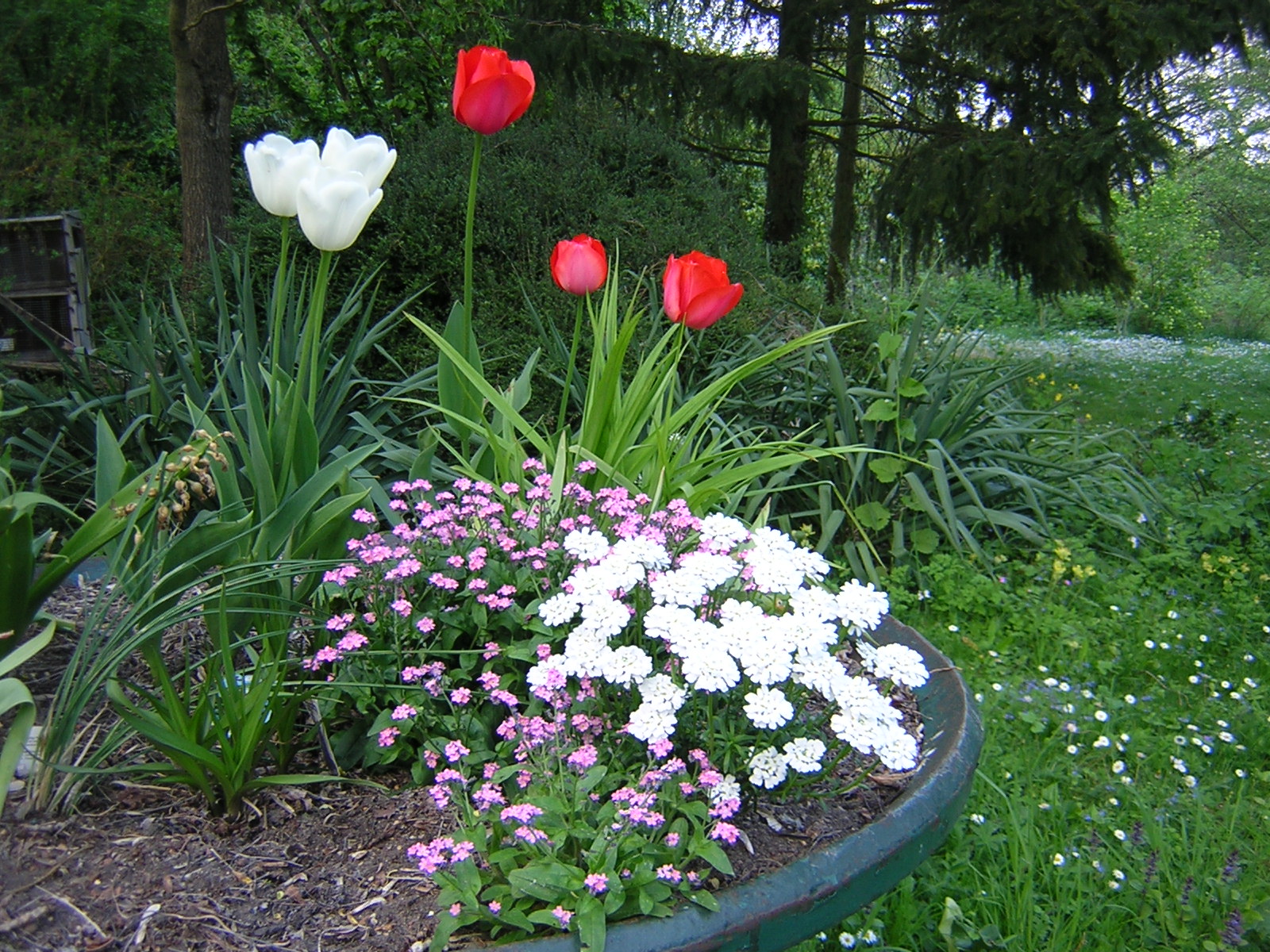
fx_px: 1321
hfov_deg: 51.4
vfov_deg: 39.7
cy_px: 476
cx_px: 635
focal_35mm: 36
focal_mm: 4.7
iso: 100
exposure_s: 1/67.3
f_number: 2.6
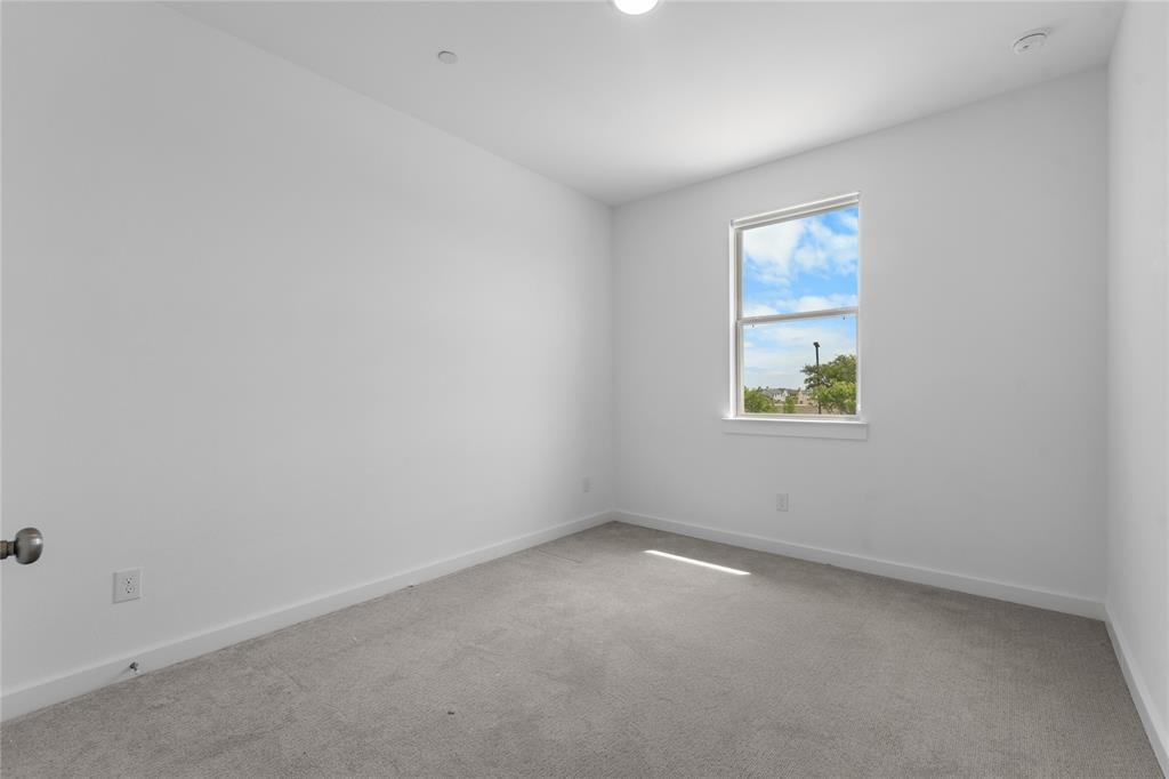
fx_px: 487
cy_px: 390
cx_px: 584
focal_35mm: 15
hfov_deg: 100.4
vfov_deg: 77.3
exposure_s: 1/8
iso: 100
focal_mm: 10
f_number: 11
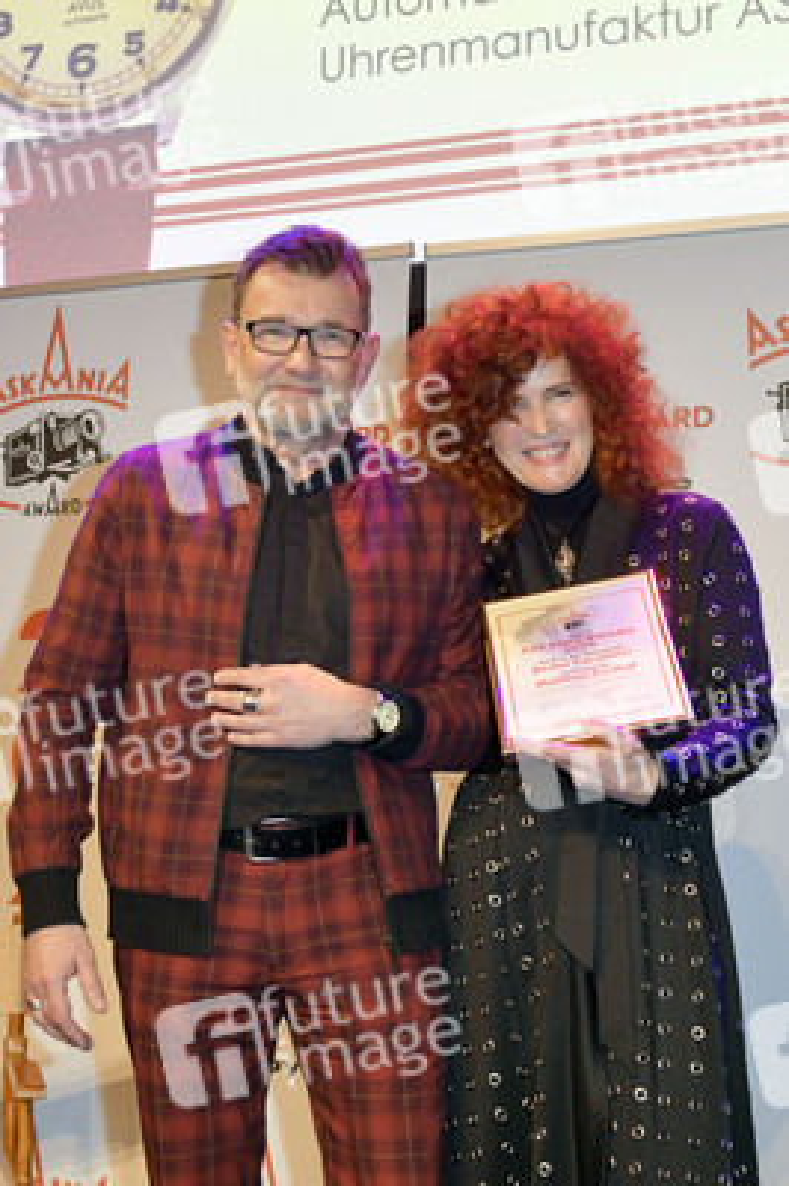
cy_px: 593
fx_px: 1317
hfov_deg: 33.3
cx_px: 394
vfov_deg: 48.5
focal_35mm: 40
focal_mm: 40
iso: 1250
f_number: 5.6
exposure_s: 1/200
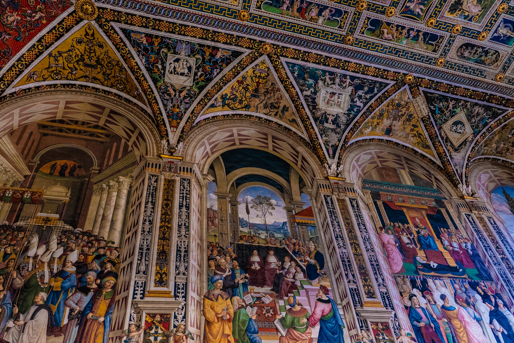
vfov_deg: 47.9
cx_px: 257
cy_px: 172
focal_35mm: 27
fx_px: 385
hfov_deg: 67.4
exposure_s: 1/60
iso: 1250
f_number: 3.2
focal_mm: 18
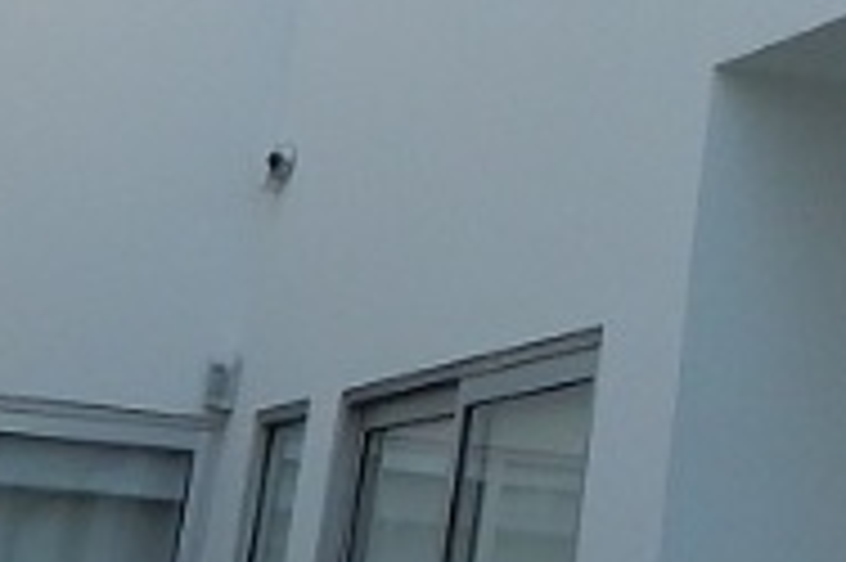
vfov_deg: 9.2
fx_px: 3193
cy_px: -692
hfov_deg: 14.5
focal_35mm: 136
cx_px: 1080
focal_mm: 4
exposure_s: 1/800
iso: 125
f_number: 6
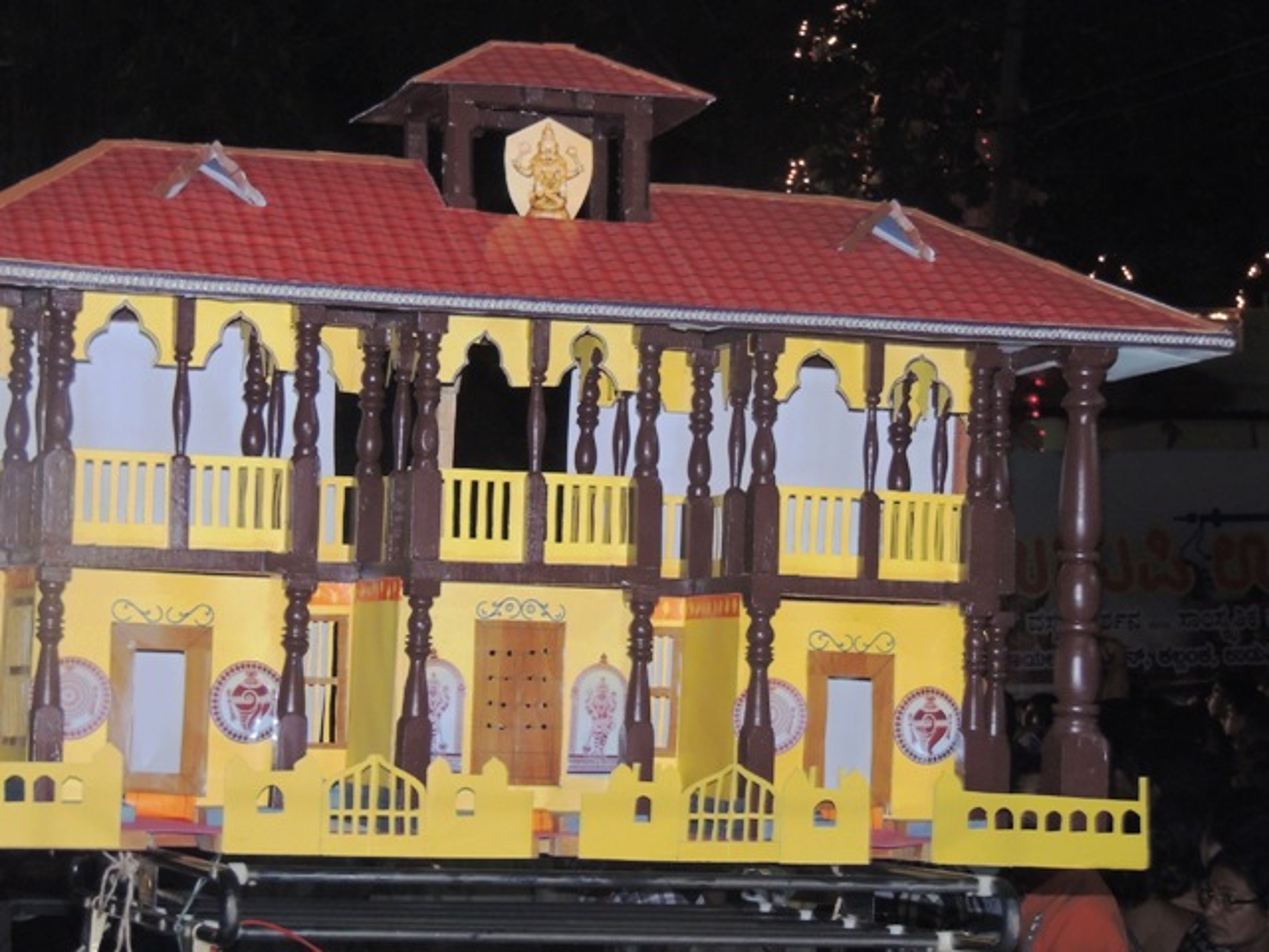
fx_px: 3849
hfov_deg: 18.7
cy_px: 476
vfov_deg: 14.1
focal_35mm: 105
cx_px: 634
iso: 450
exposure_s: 1/60
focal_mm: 18.7
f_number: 4.2
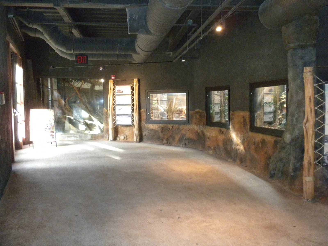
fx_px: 351
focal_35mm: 37
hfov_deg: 50.1
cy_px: 123
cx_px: 164
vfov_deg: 38.7
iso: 579
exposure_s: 1/30
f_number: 3.5
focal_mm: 6.6
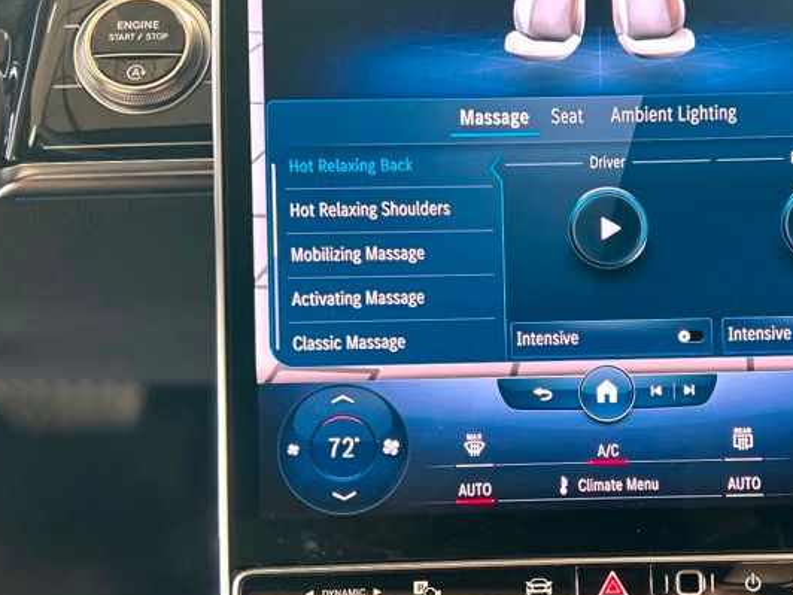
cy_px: 355
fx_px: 1145
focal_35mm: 50
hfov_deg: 37.6
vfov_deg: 29.0
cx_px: 552
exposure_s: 1/54
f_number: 1.5
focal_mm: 5.7
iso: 400
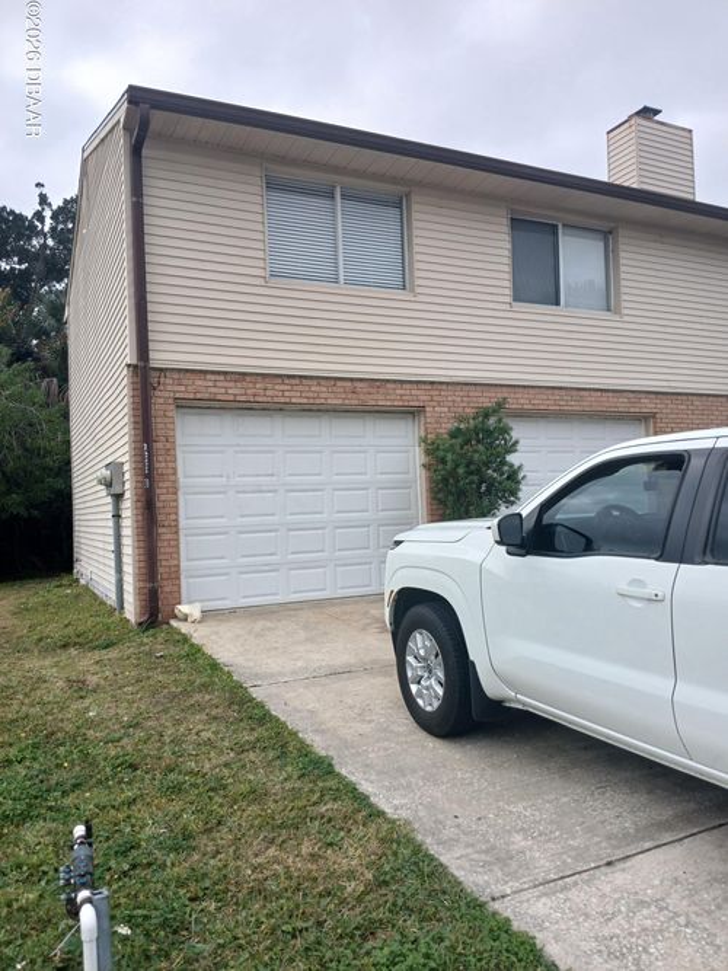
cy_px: 486
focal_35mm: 26
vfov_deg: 67.3
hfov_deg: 53.0
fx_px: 729
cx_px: 364
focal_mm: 3.98
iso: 20
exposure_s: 1/611
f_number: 1.8
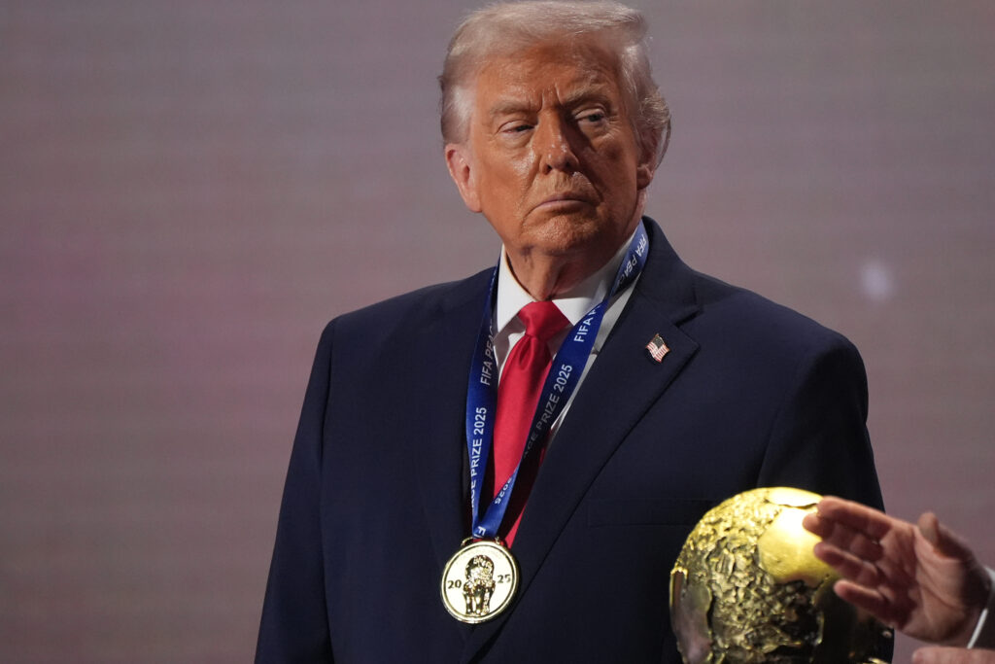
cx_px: 498
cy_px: 332
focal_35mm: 600
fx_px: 16585
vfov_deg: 2.3
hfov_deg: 3.4
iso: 3200
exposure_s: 1/400
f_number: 5.6
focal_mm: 400
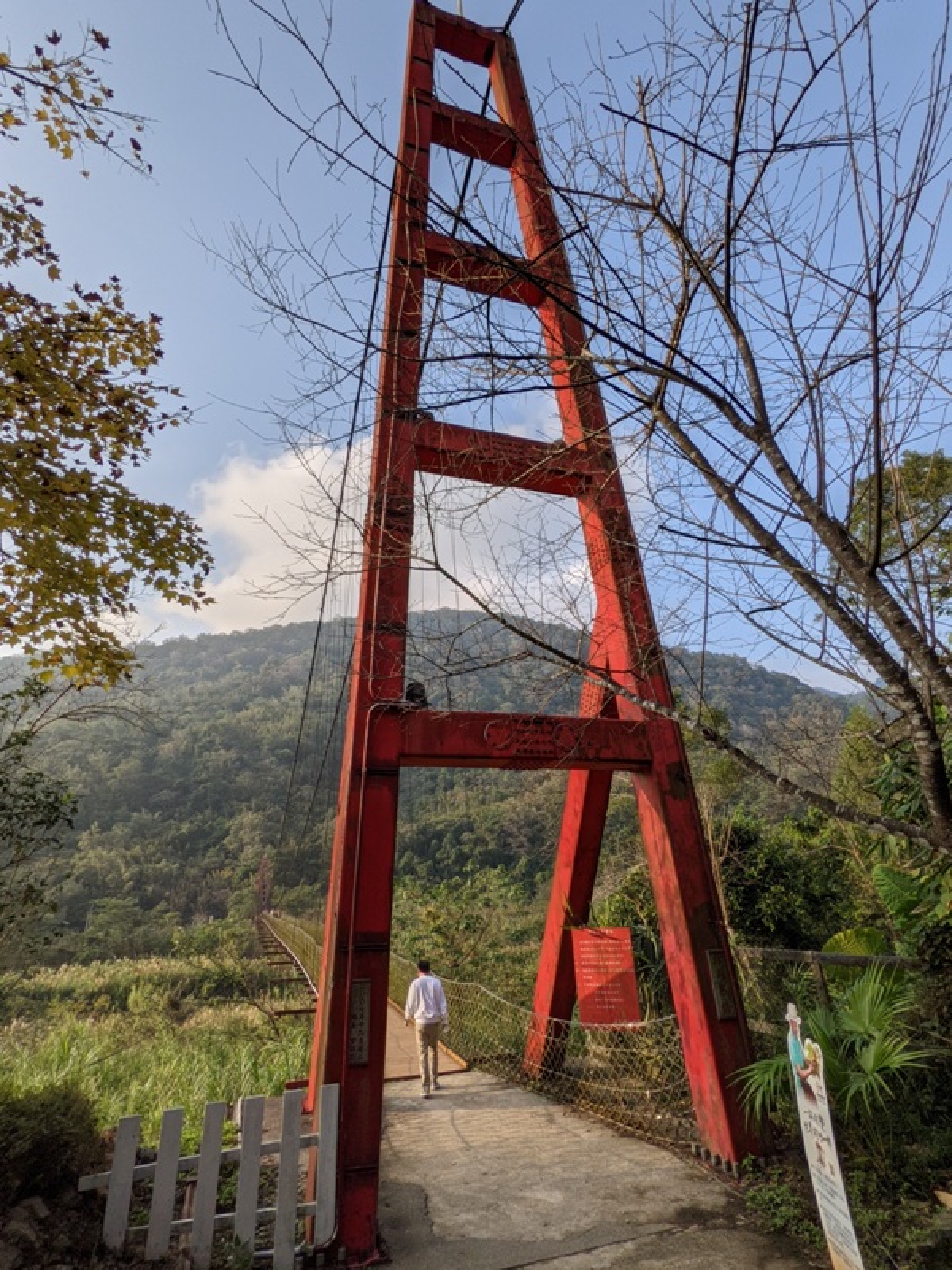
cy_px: 635
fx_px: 587
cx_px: 476
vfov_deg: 94.5
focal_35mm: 16
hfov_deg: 78.1
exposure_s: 1/881
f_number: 2.2
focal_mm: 2.22
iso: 38
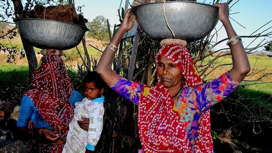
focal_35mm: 38
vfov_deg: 31.1
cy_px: 66
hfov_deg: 52.8
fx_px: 274
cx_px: 136
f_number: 5
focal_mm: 24
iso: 160
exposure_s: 1/250
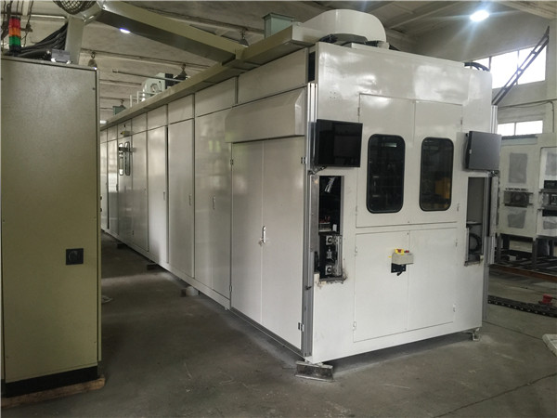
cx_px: 278
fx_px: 467
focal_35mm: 29
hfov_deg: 61.7
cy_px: 209
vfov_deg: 48.2
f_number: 2.2
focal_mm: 4.15
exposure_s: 1/17
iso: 64
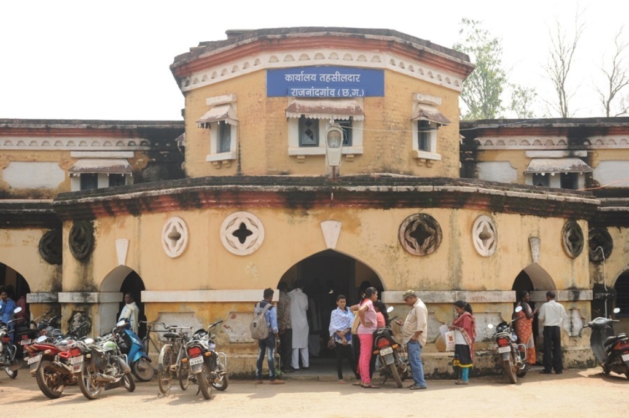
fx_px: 1047
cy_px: 209
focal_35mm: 60
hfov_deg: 33.4
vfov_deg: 22.6
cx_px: 314
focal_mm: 40
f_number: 9
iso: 200
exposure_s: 1/320
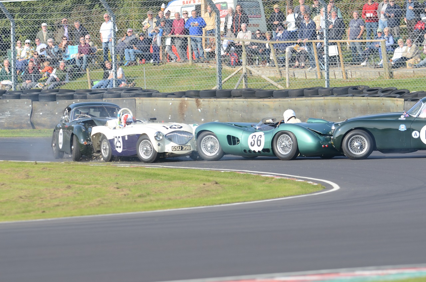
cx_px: 213
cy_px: 141
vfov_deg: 3.0
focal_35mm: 450
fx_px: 5312
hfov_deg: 4.6
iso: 250
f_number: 5.6
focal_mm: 300
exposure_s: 1/800
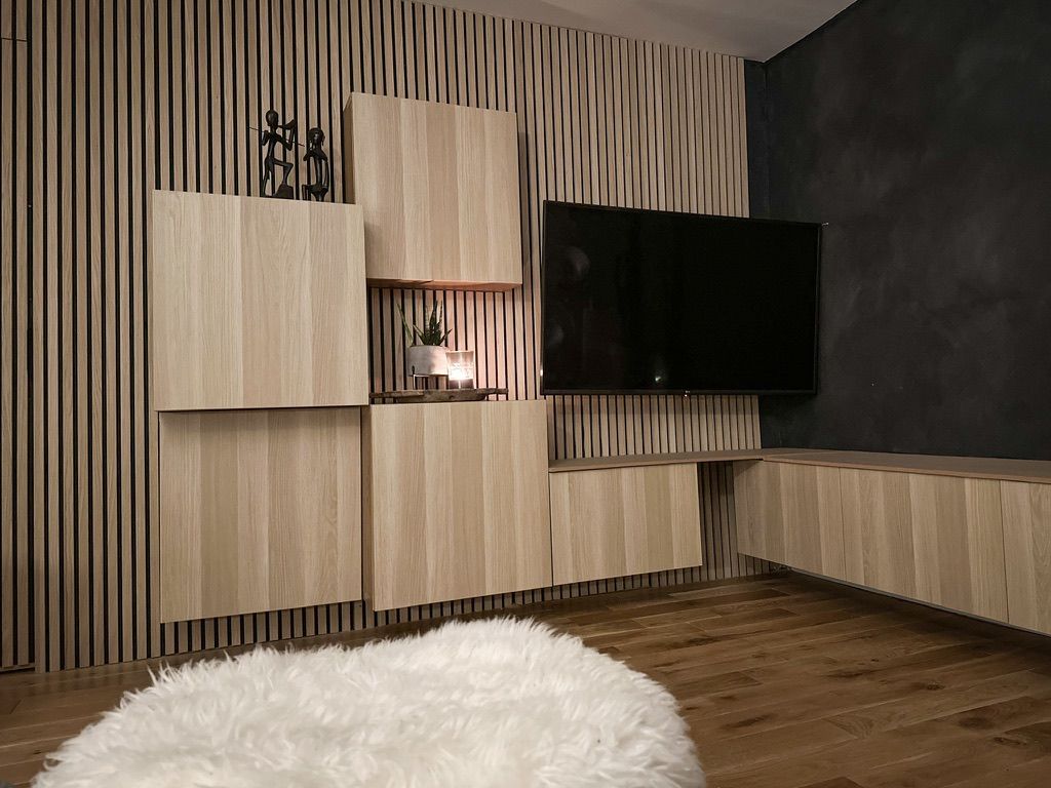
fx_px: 729
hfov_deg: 71.6
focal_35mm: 24
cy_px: 394
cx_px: 526
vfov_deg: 56.8
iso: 1250
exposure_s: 1/25
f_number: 1.8
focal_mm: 6.86
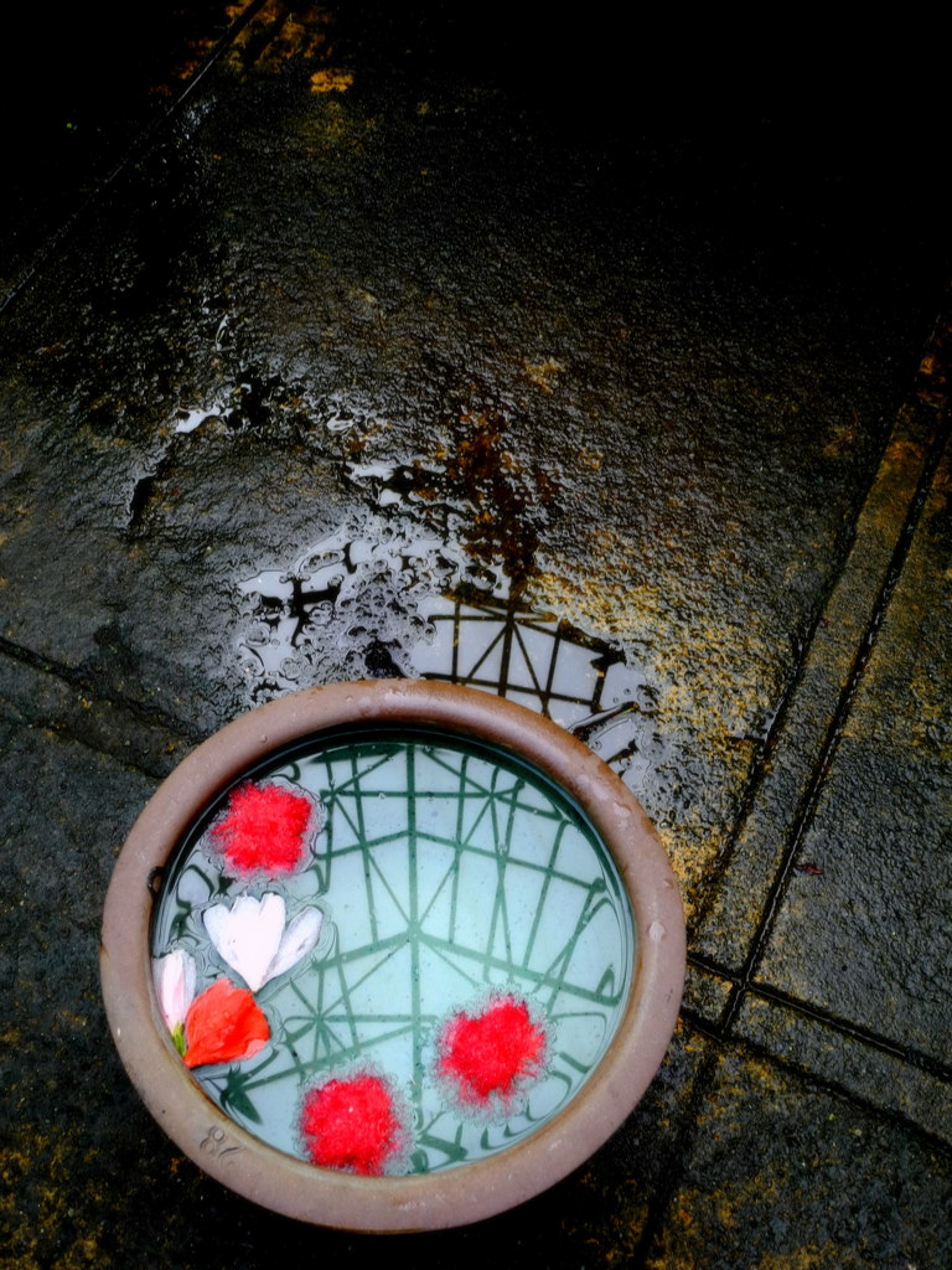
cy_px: 635
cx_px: 476
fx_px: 1393
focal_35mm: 38
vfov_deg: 49.0
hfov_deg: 37.7
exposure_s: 1/60
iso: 100
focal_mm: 8.1
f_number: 3.2
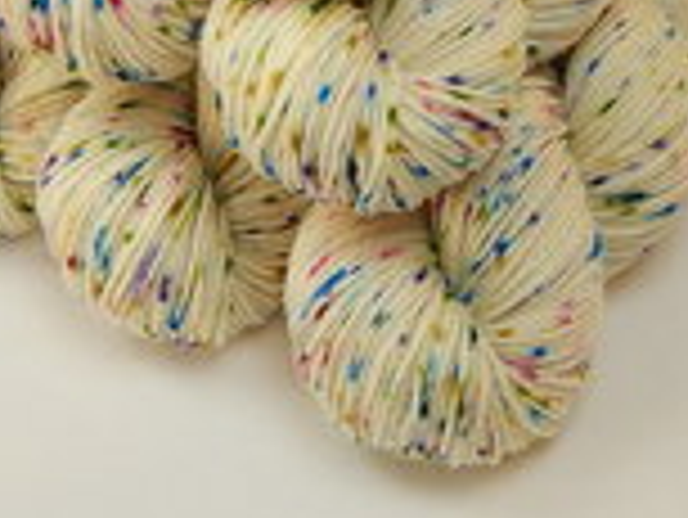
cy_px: -16
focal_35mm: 80
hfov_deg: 24.4
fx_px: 1591
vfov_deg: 17.9
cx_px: 279
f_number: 3.3
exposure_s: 1/40
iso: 125
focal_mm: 6.1
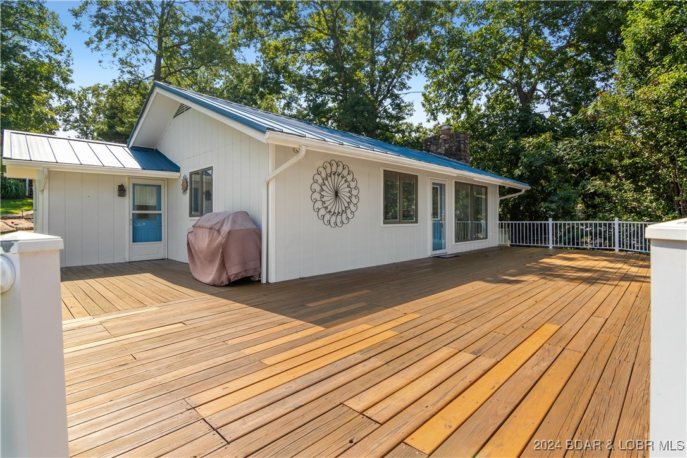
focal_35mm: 16
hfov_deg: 95.0
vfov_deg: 72.1
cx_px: 344
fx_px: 315
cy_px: 229
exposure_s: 1/500
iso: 250
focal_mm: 11
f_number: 7.1
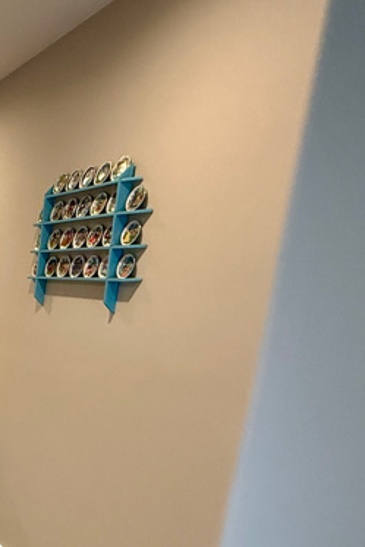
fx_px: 608
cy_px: 414
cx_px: -277
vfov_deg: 46.6
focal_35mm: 40
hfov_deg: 22.1
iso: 200
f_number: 2.2
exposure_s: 1/60
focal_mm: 2.22
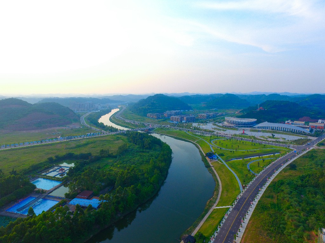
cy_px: 122
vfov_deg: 66.0
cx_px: 162
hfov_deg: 81.7
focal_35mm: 20
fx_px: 188
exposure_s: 1/320
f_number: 2.8
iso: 100
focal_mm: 3.61
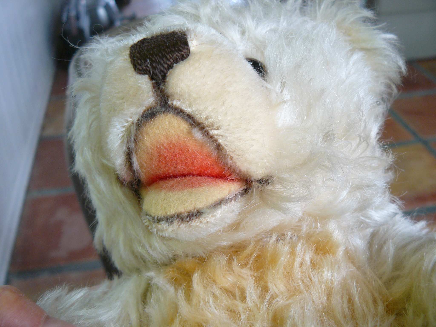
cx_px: 218
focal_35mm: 36
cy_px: 164
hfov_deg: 51.4
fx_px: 453
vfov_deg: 39.7
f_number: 2.8
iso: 125
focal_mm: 6
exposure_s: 1/30
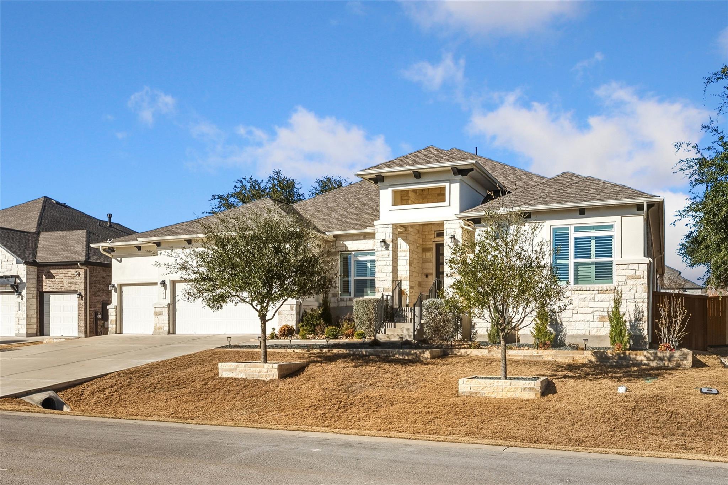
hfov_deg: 61.9
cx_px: 364
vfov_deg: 43.6
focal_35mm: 30
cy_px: 242
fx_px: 607
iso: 100
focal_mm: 20.2
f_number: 9
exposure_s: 1/1600
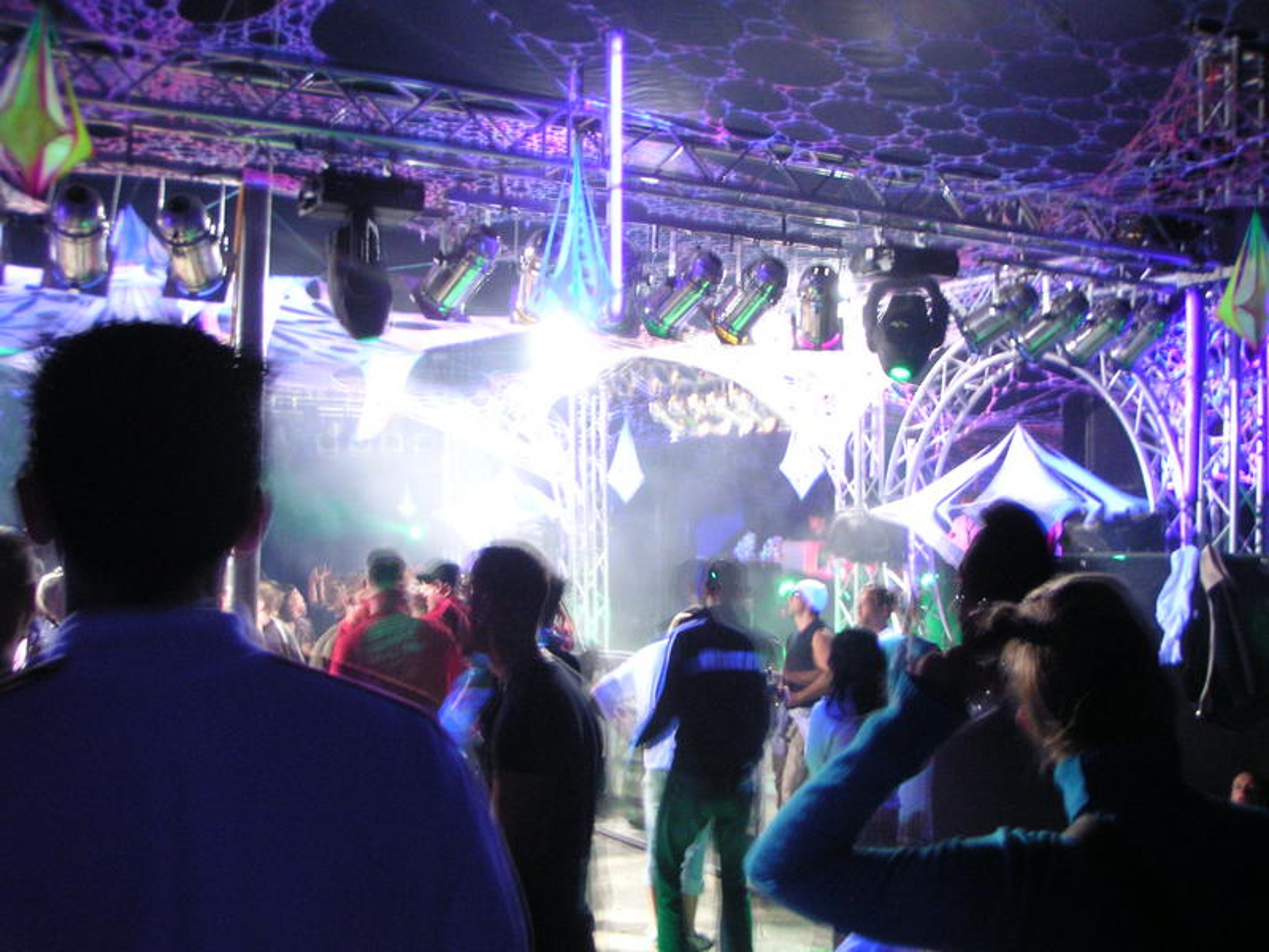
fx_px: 1393
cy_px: 476
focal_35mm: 38
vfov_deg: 37.7
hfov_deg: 49.0
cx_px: 634
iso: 200
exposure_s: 1/2
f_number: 2.8
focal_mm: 6
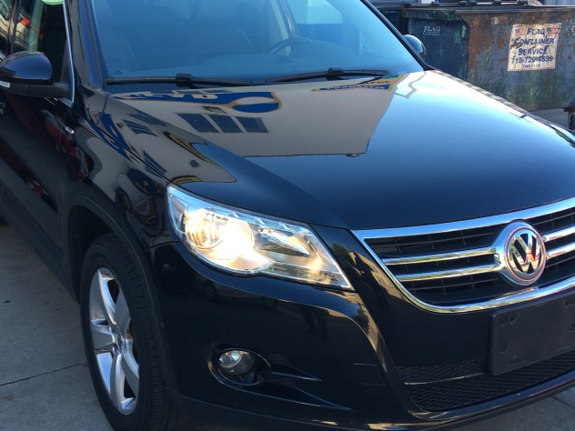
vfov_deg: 30.8
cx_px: 267
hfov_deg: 40.4
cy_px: 175
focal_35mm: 47
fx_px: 781
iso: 25
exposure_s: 1/137
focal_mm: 4.15
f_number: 2.2
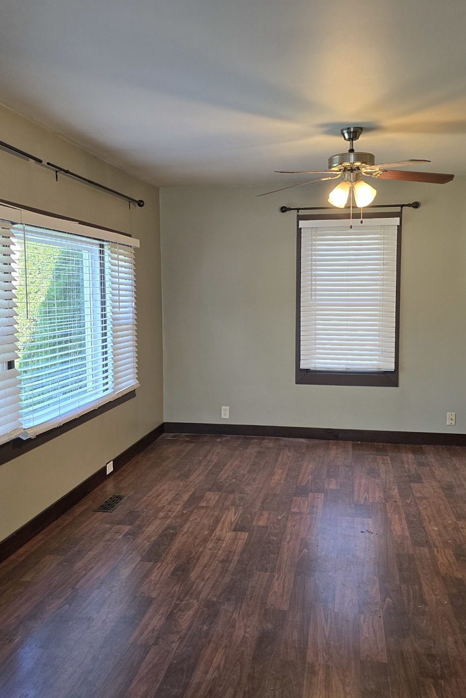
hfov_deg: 41.1
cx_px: 220
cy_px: 348
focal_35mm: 32
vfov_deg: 58.7
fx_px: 621
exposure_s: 1/120
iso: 125
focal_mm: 6.3
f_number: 1.7
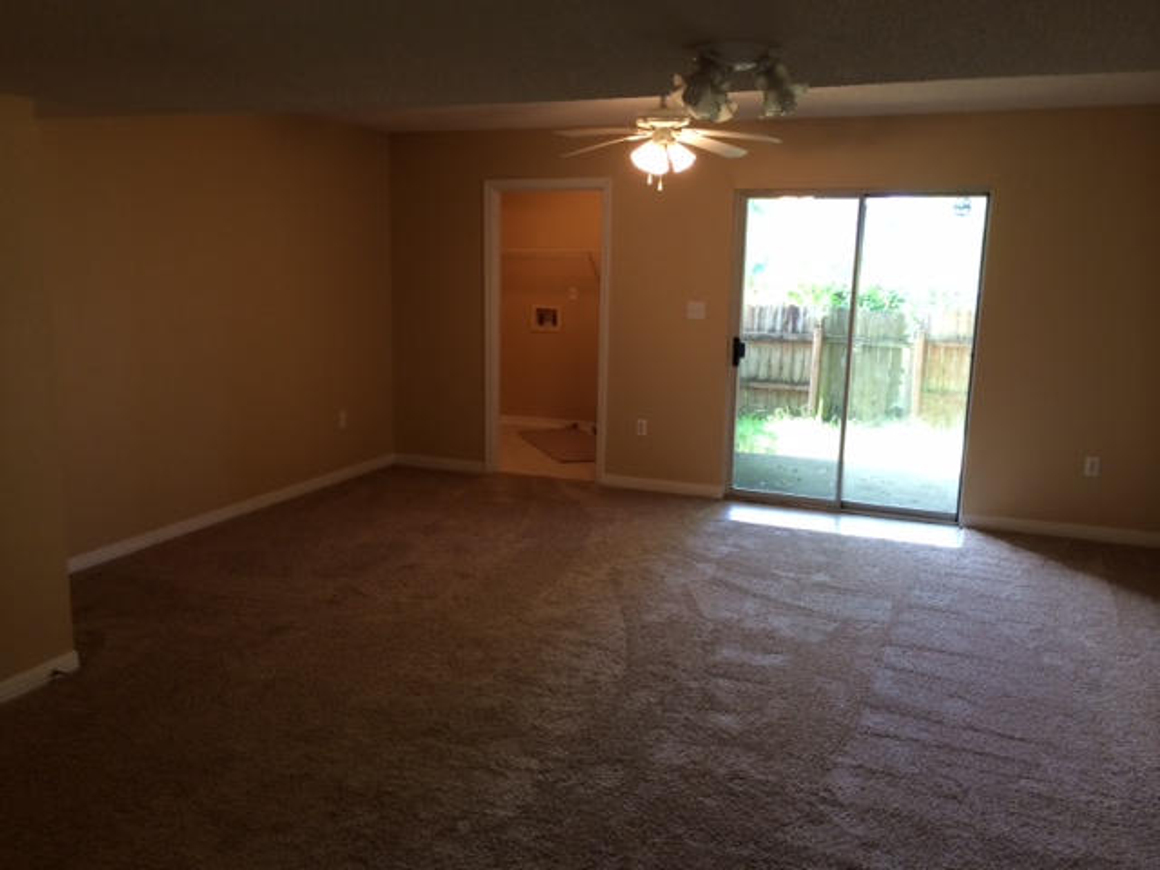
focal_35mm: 30
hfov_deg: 60.0
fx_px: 1005
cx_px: 580
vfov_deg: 46.8
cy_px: 435
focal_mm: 4.12
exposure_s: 1/30
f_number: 2.2
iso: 40
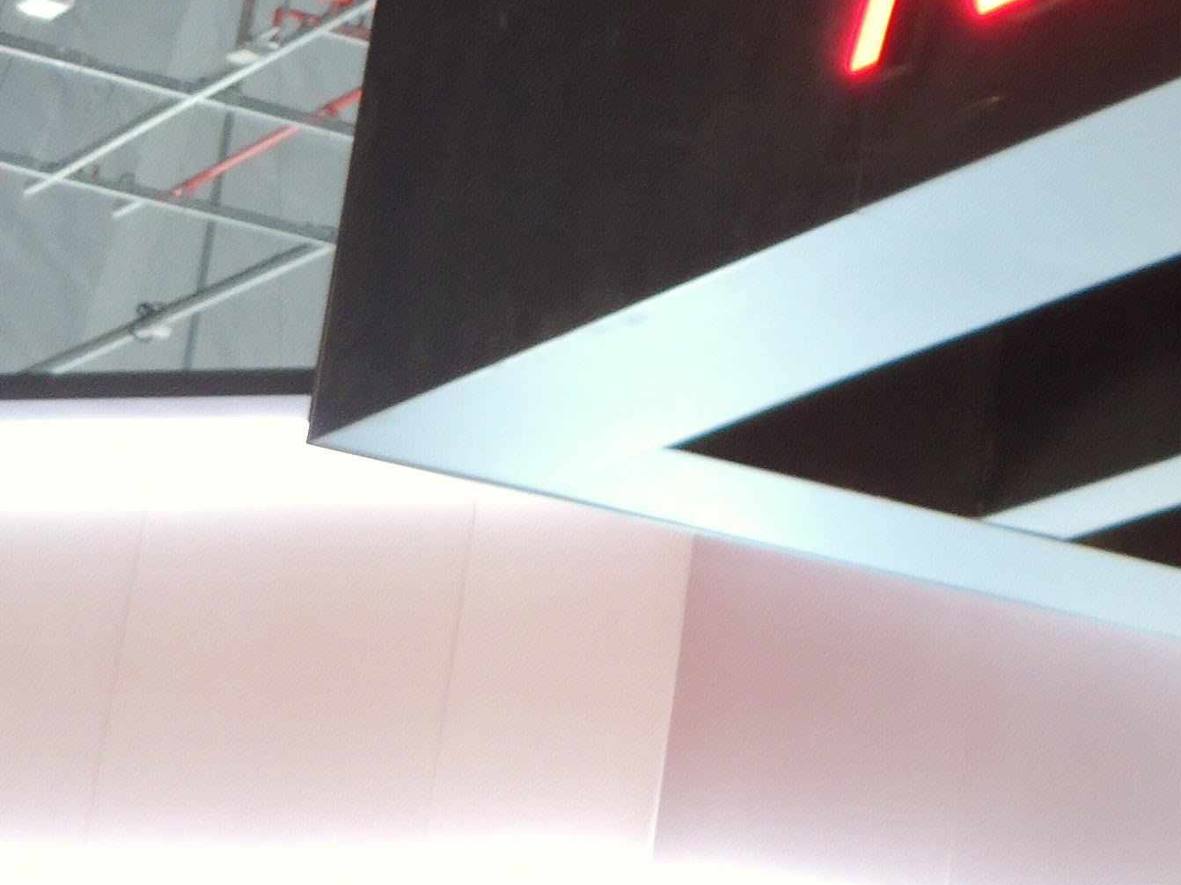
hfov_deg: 11.9
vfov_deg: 9.0
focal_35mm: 161
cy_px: -351
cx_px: 1563
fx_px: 5492
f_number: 2.2
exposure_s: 1/33
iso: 699
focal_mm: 6.22
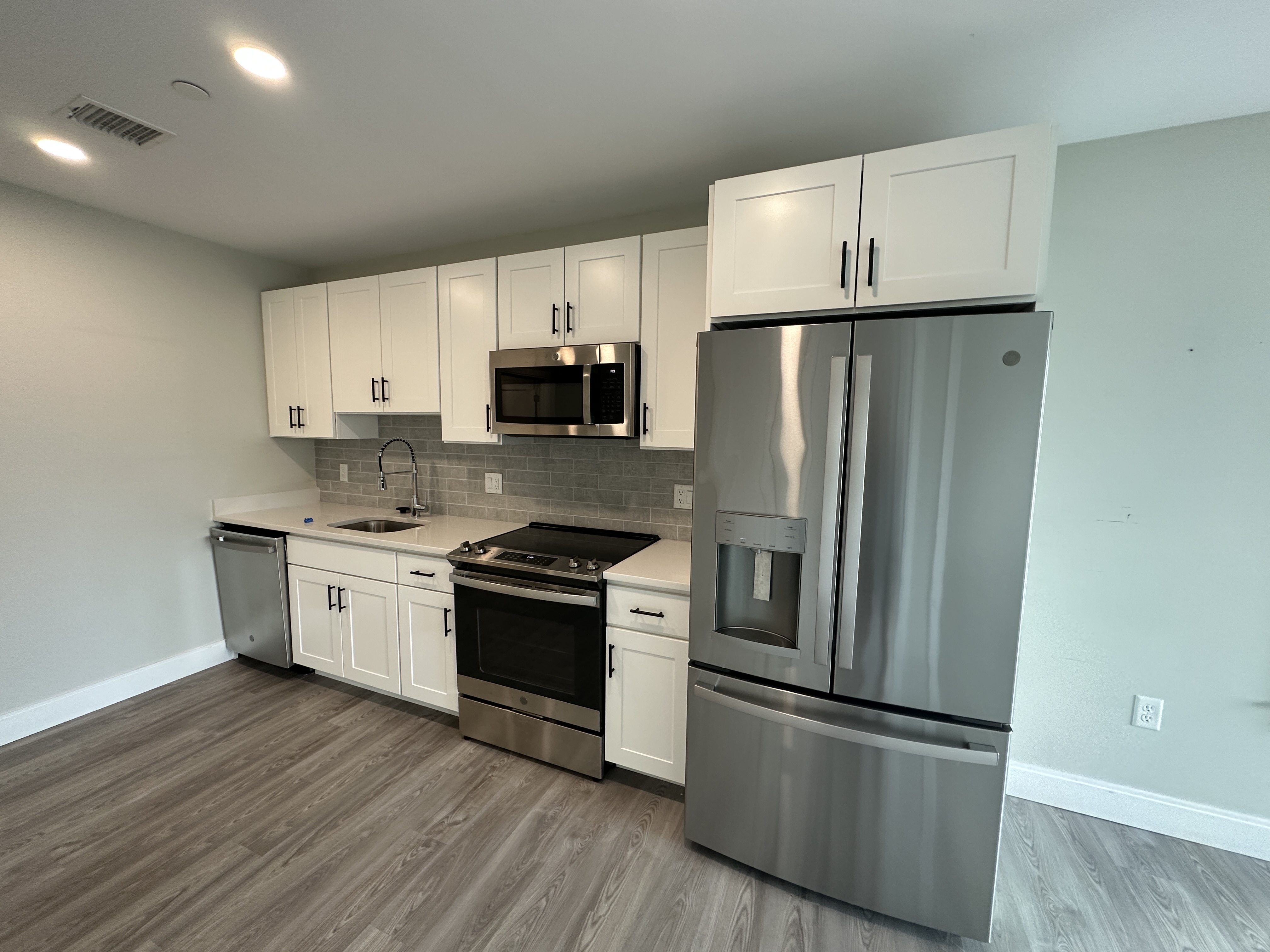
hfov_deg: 102.1
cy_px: 476
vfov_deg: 85.7
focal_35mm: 14
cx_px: 635
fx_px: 514
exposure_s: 1/60
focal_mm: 2.22
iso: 160
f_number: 2.2
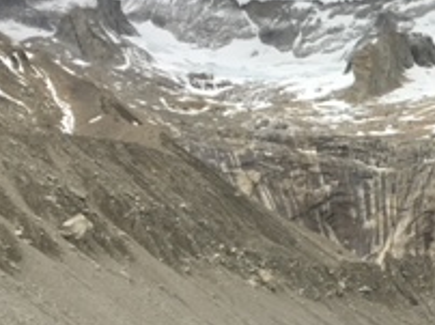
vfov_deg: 16.0
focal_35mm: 92
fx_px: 1155
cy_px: 179
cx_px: 594
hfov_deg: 19.4
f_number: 2.2
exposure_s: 1/384
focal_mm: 4.15
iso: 25
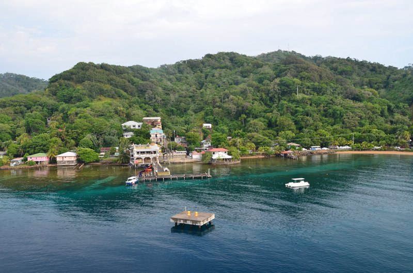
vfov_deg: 36.7
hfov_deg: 53.2
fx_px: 412
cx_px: 206
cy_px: 136
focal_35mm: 36
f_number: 9
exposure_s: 1/100
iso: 250
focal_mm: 24
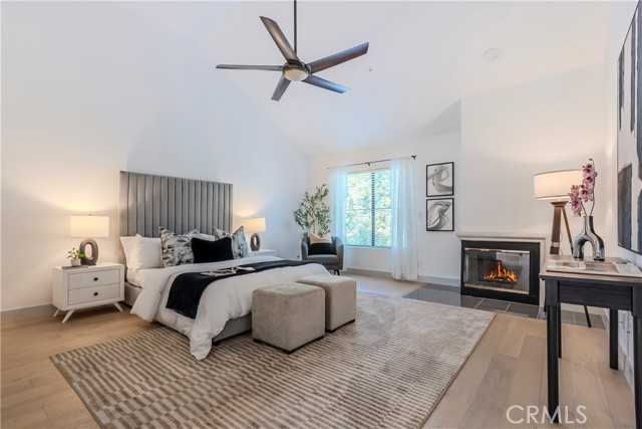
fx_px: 285
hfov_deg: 96.7
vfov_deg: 73.8
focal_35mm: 16
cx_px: 321
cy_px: 214
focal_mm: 16
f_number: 9
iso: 100
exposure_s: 1/10
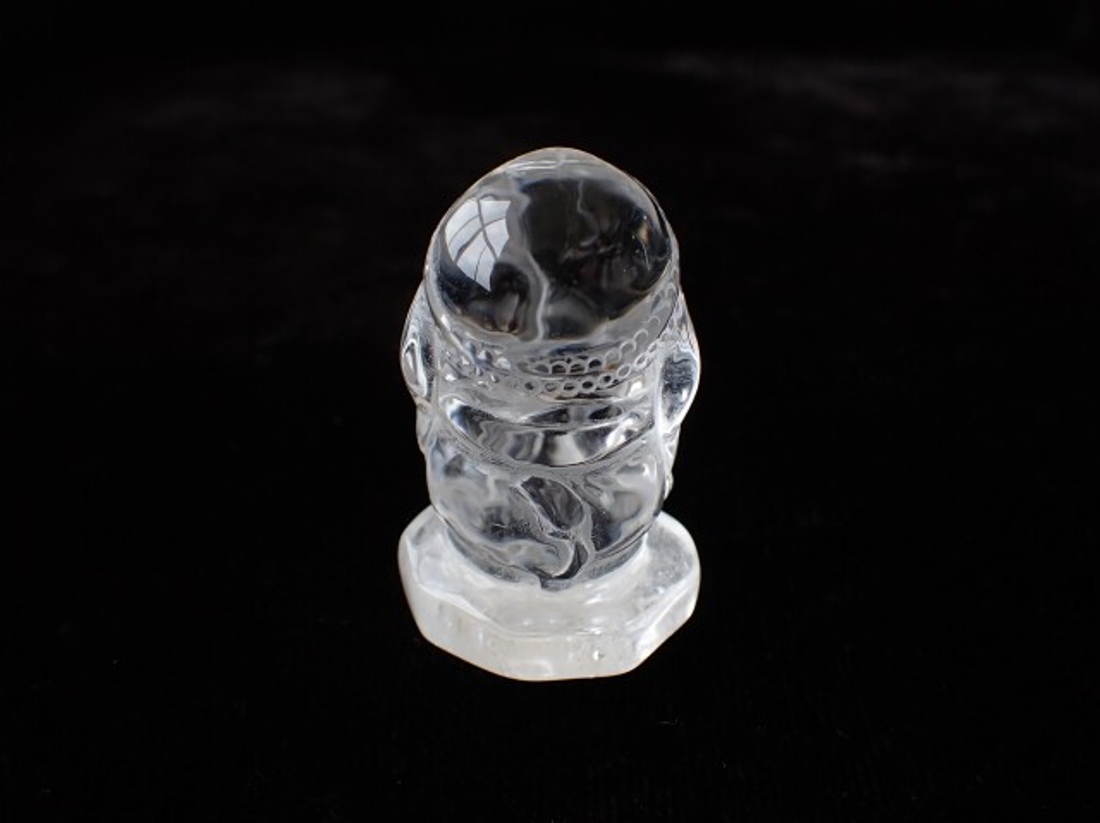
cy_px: 412
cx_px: 550
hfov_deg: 60.0
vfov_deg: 46.7
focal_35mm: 30
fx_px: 953
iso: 160
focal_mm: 5.4
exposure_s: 1/125
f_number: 3.2
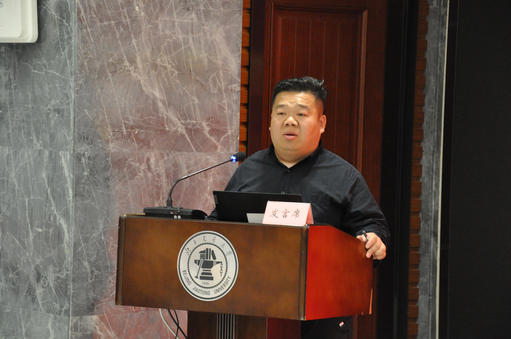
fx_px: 2013
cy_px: 167
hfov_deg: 14.5
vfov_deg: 9.6
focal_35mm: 142
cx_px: 252
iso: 3200
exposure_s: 1/80
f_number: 5.6
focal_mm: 92
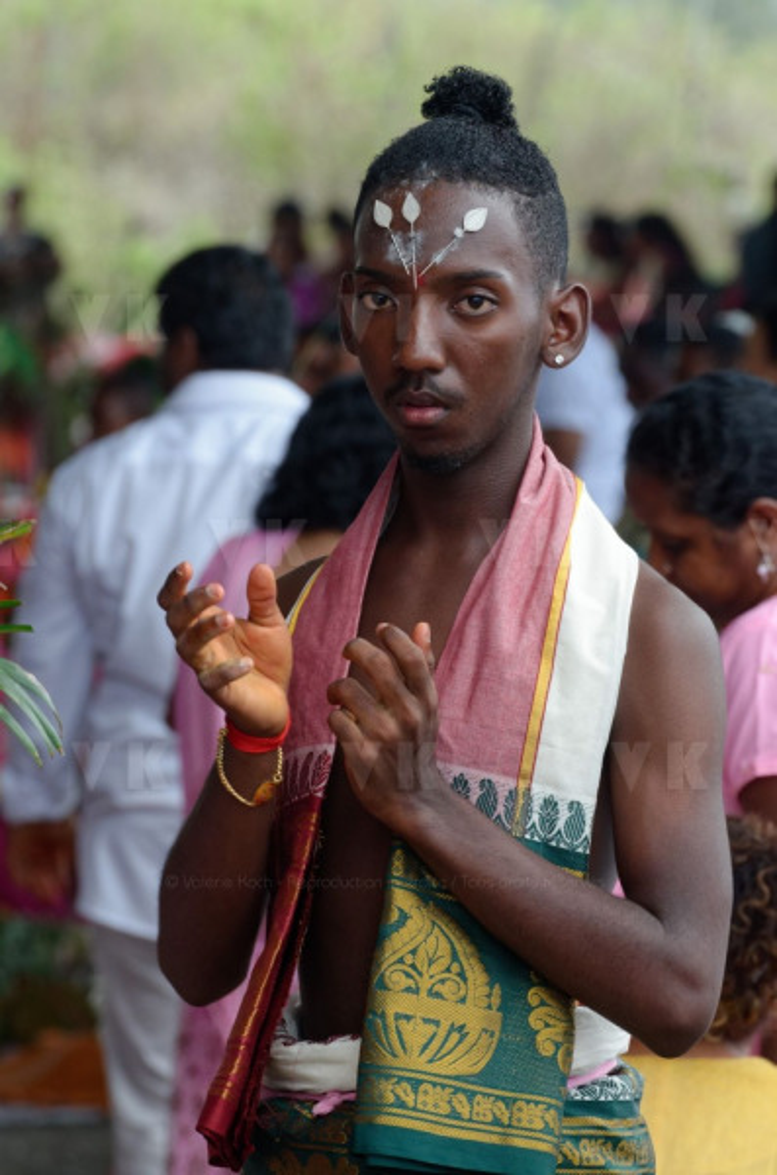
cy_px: 588
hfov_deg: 4.6
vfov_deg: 6.9
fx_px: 9763
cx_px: 388
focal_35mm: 300
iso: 400
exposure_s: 1/200
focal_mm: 200
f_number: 8
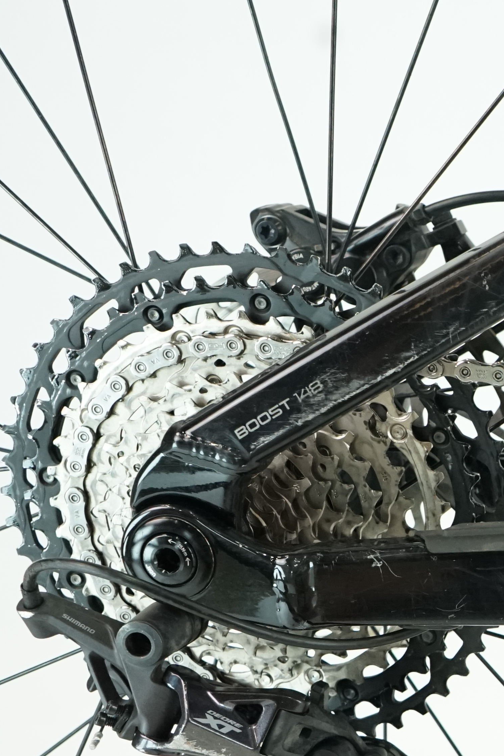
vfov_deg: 25.1
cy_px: 545
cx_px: 978
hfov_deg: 14.4
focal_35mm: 80
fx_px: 1680
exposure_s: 1/200
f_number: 5.6
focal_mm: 30
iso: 2500
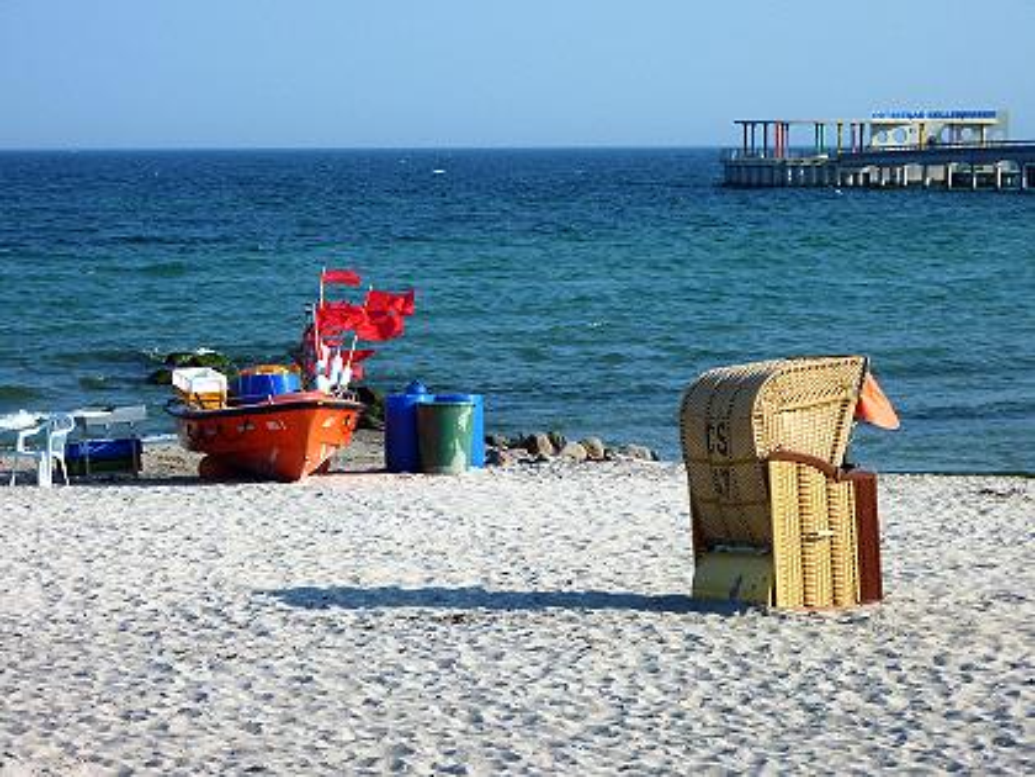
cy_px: 388
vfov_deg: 13.3
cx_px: 518
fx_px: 3319
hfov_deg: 17.7
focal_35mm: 111
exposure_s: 1/500
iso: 80
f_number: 5
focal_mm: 18.2
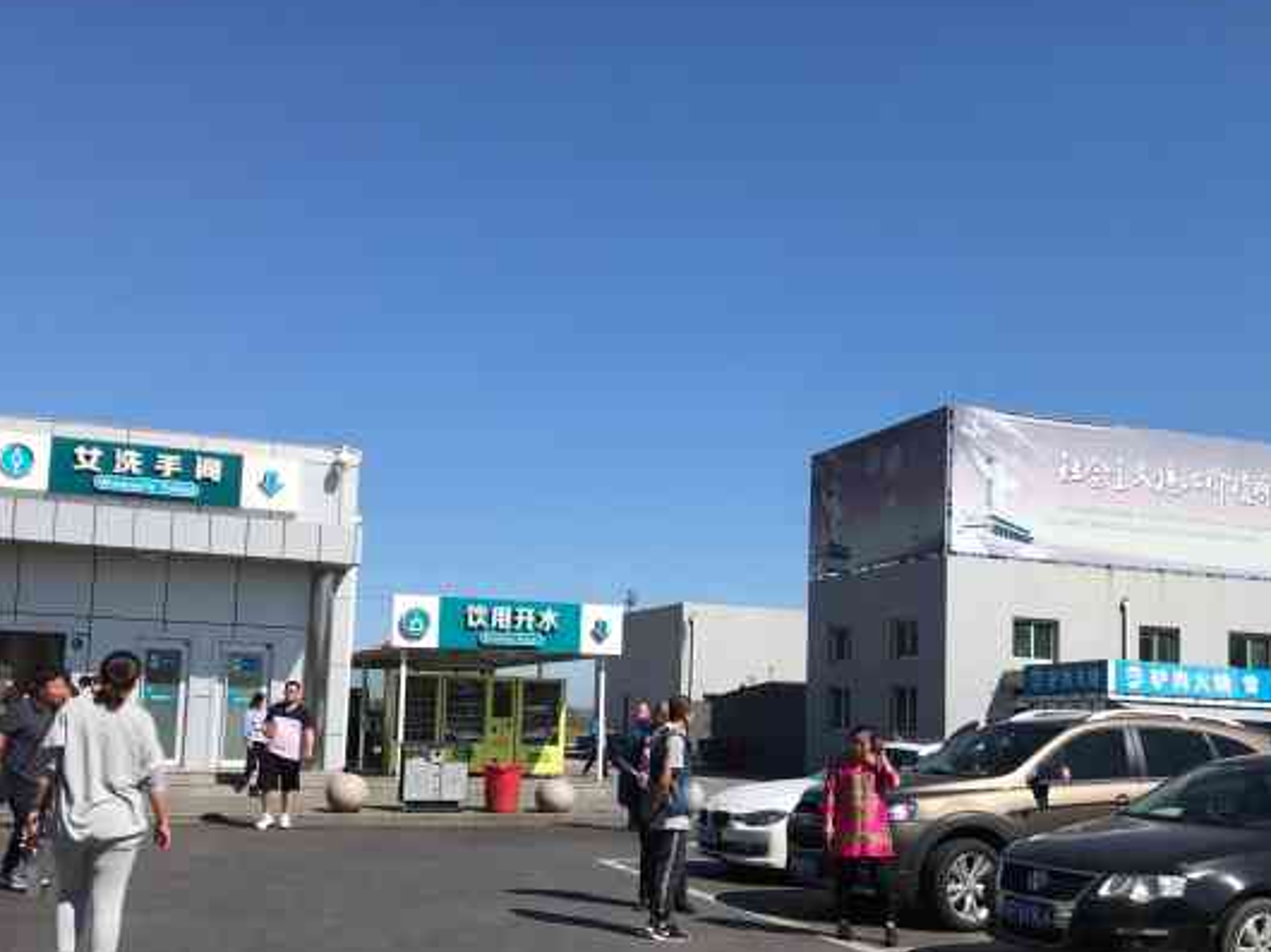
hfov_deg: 50.2
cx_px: 645
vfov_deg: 38.4
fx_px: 1358
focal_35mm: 37
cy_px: 598
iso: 20
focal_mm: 3.99
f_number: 1.8
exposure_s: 1/3831
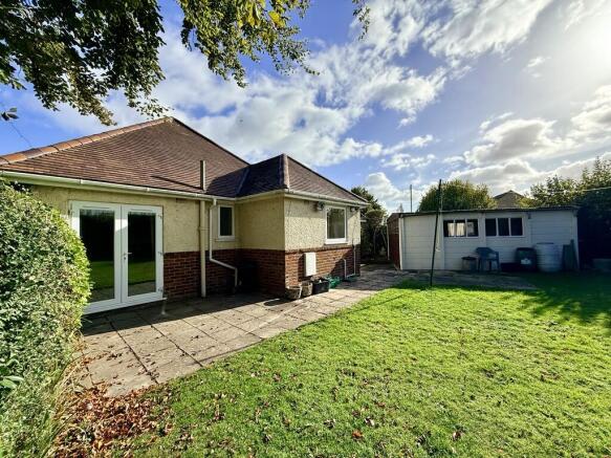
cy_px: 229
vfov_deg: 85.7
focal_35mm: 14
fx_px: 247
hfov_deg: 102.1
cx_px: 306
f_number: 2.2
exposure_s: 1/2506
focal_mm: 2.22
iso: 50
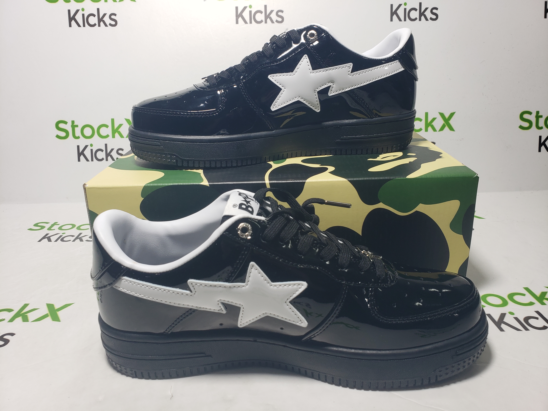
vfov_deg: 53.1
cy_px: 206
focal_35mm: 26
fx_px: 412
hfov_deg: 67.3
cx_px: 274
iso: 50
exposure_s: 1/156
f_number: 2.4
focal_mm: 4.3
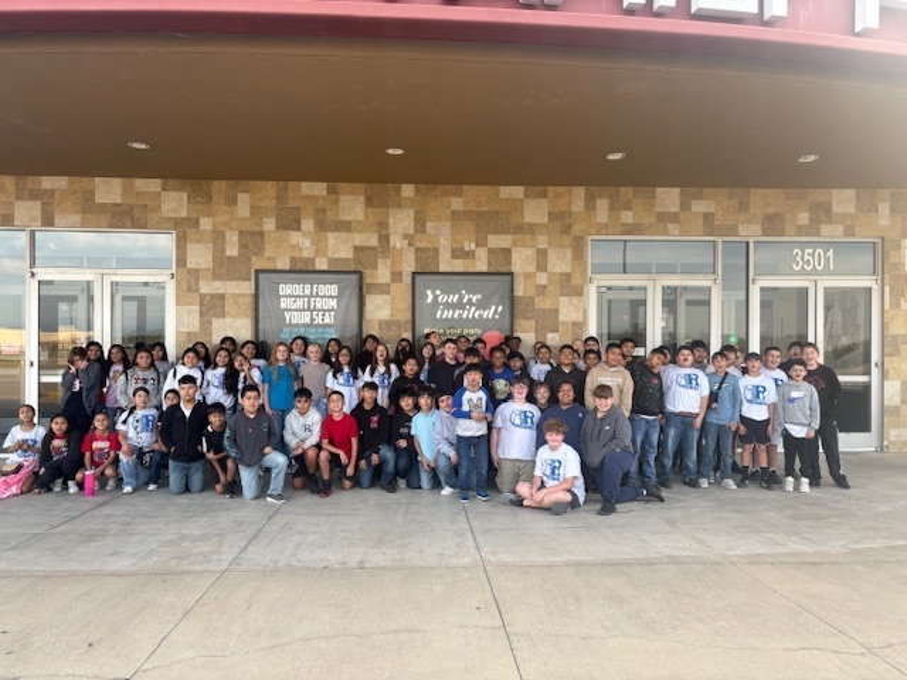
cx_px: 454
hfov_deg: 67.3
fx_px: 681
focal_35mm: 26
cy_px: 340
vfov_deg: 53.1
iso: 40
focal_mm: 5.96
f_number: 1.6
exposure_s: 1/263
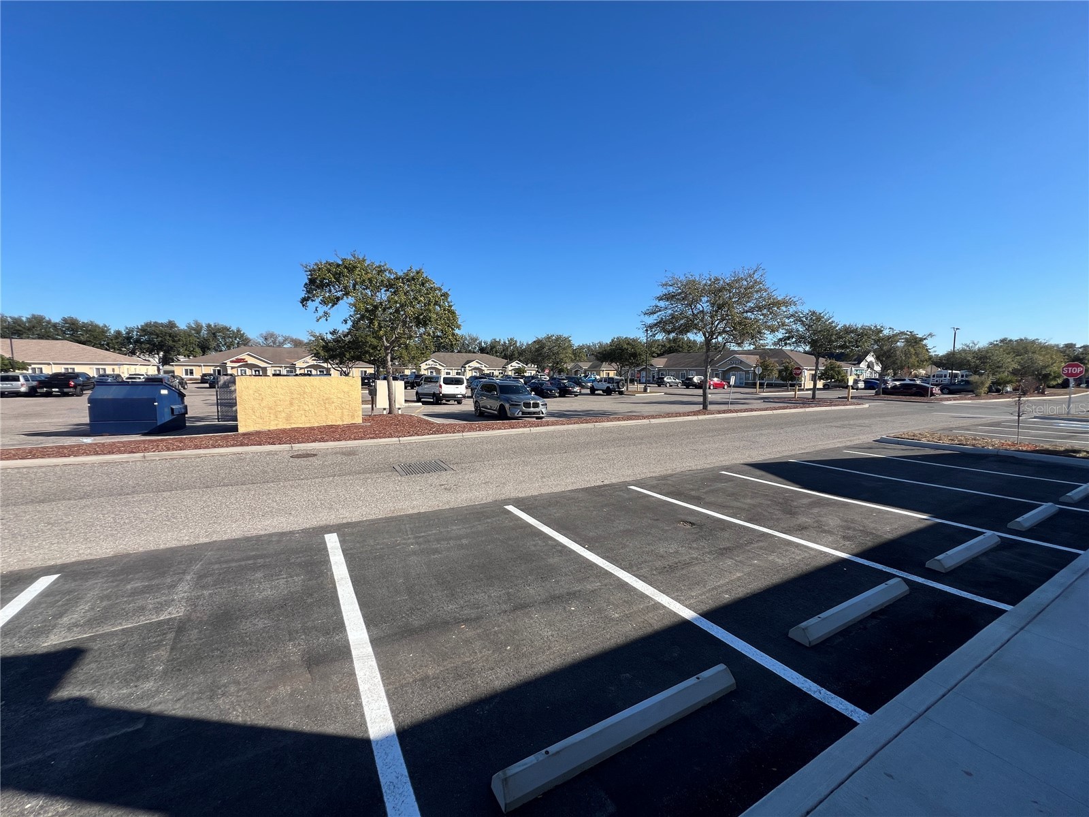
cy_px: 408
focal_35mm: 13
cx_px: 544
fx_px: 409
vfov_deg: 89.9
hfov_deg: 106.2
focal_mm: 1.57
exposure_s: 1/1468
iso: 32
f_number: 1.8
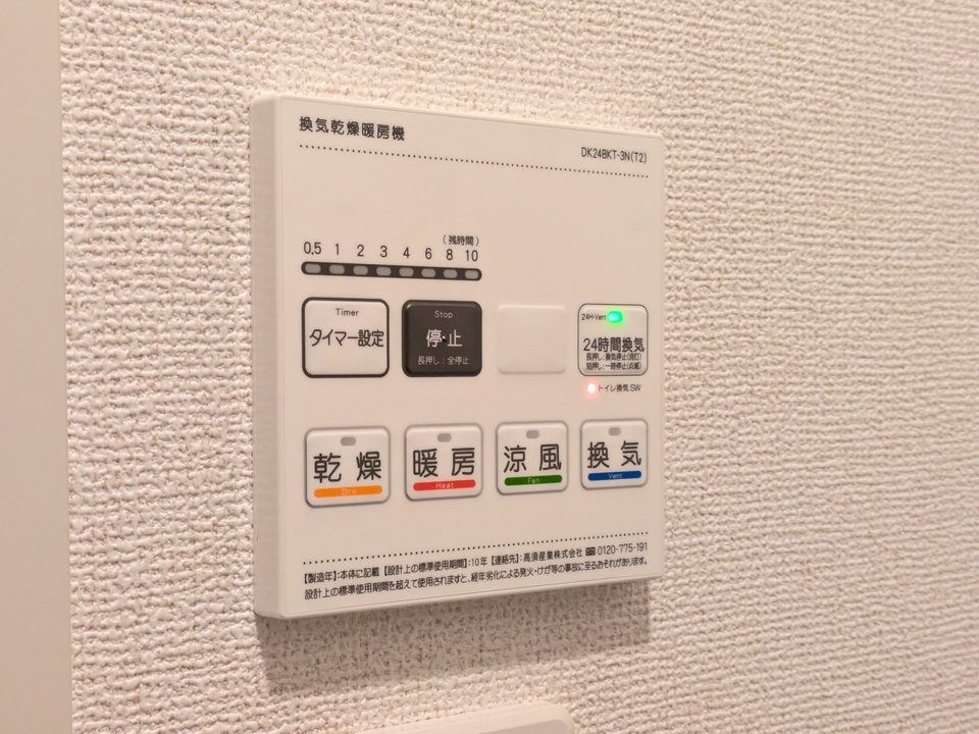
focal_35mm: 51
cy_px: 367
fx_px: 1442
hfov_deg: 37.5
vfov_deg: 28.6
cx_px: 490
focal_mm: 5.43
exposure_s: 1/60
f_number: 1.89
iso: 426
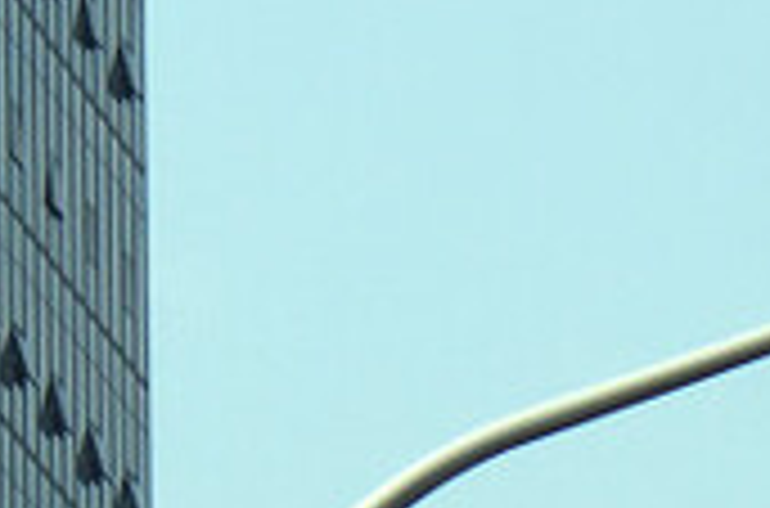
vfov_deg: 1.4
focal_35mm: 950
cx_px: -1256
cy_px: -672
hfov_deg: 2.2
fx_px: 20263
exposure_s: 1/400
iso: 100
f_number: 8
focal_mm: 90
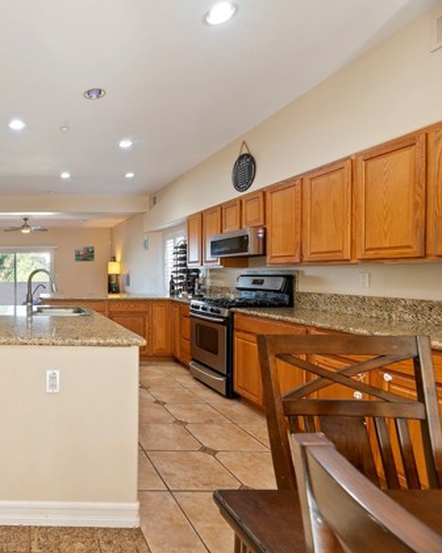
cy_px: 274
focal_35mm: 20
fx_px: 327
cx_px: 25
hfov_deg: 56.3
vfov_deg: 80.4
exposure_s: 1/4
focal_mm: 14
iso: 500
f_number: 10
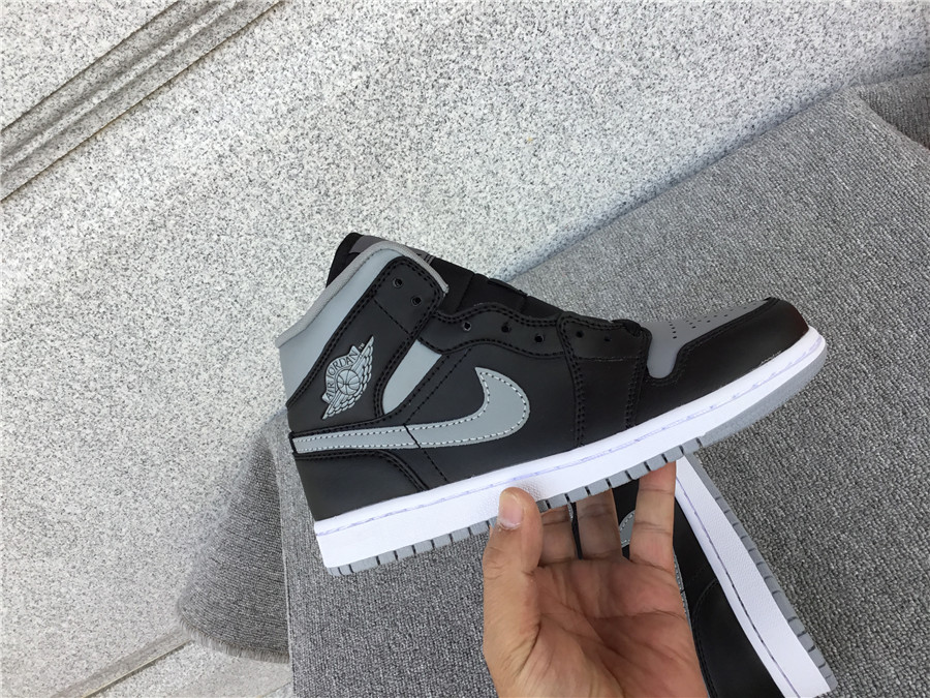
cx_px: 465
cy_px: 349
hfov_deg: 58.4
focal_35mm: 31
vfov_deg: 45.4
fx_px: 833
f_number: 2.4
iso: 32
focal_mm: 3.3
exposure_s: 1/100
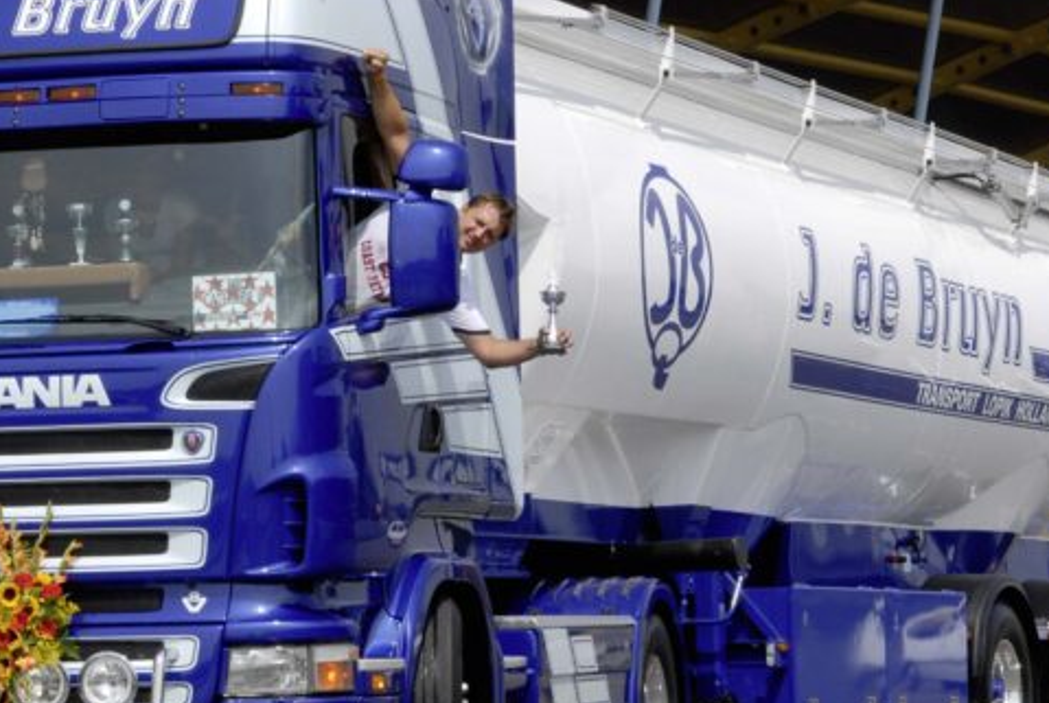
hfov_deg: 14.5
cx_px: 381
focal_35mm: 141
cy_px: 343
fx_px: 4115
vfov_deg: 9.8
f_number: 10
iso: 200
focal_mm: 44
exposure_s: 1/250
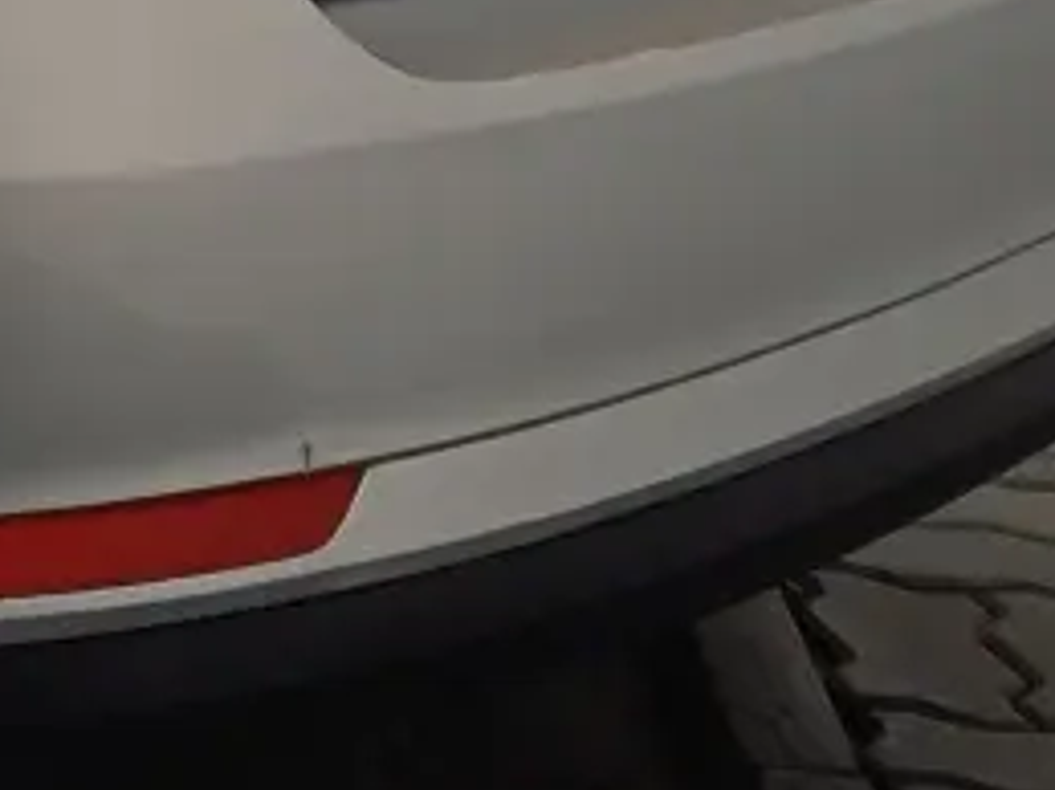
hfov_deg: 13.1
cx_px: -729
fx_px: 4234
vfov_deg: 10.3
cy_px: -366
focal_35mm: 139
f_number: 1.8
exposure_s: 1/108
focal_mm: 4.65
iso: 50
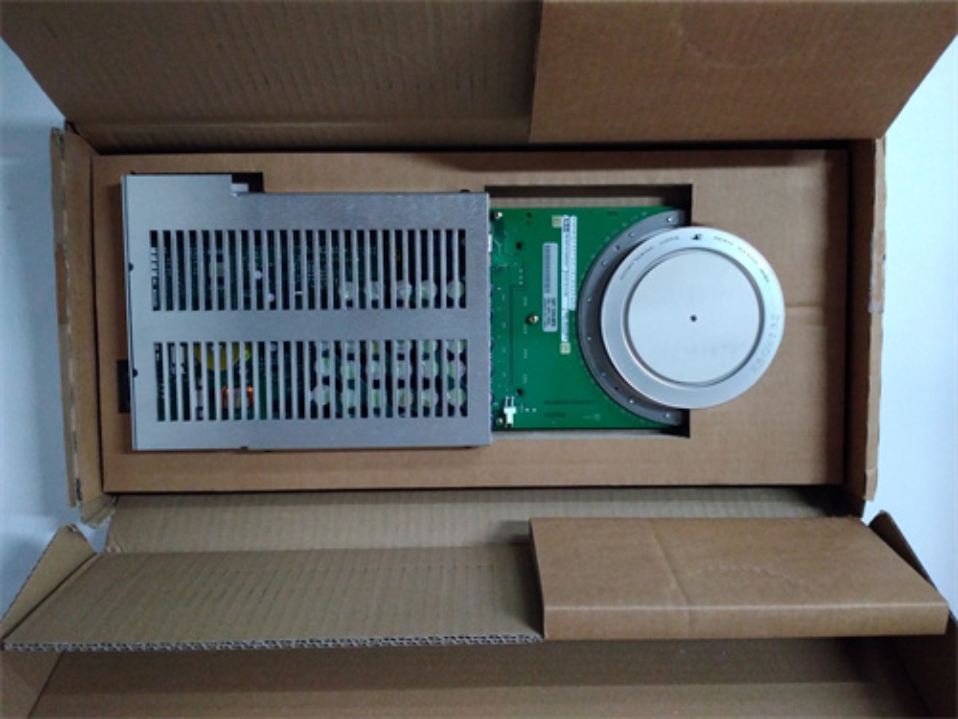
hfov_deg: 65.3
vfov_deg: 51.4
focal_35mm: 27
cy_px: 360
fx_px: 747
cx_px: 479
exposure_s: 1/33
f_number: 2
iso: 737
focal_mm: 3.79
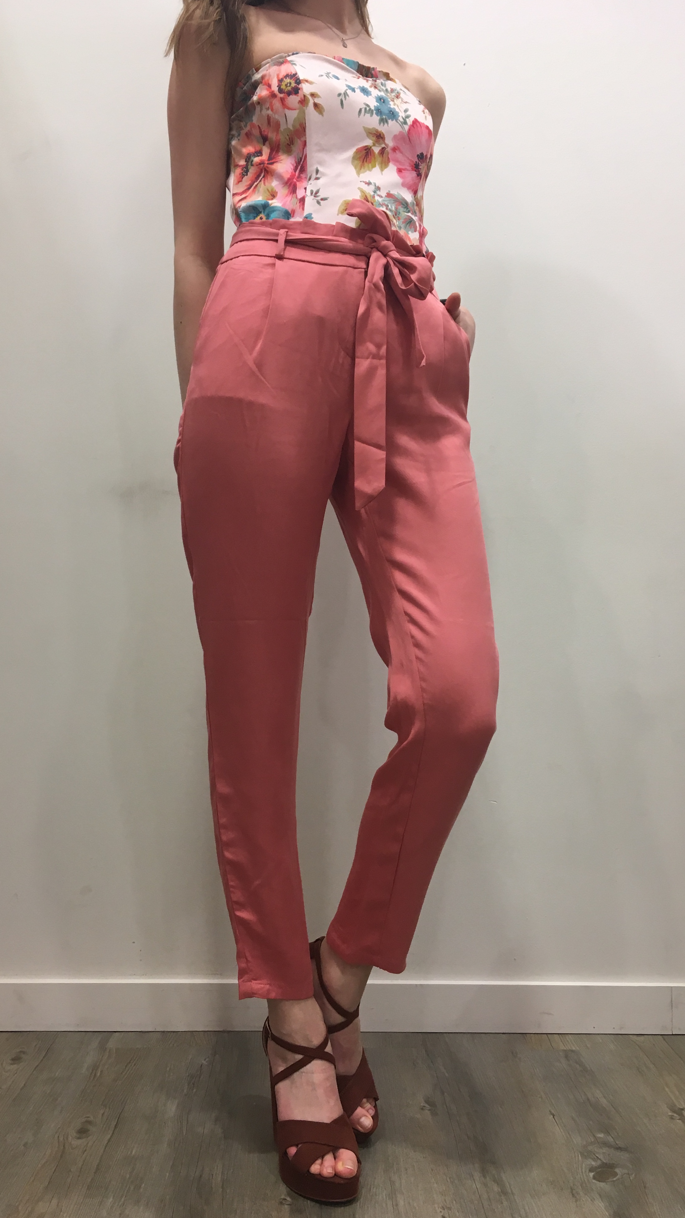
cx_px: 339
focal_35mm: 32
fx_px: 1033
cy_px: 615
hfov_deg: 36.7
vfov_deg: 61.0
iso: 64
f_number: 2.2
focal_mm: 4.15
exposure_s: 1/33
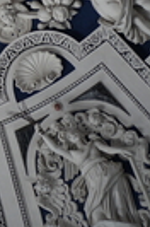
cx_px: -176
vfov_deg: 10.7
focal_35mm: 191
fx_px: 1200
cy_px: -3
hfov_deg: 6.9
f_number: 1.8
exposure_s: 1/60
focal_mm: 55
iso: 200
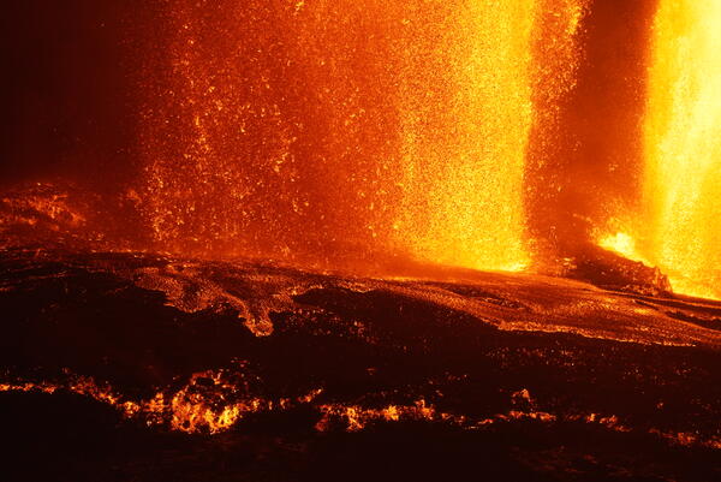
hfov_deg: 19.8
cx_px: 360
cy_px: 241
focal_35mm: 103
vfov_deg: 13.3
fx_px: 2064
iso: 1250
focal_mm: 103
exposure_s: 1/160
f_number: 5.6
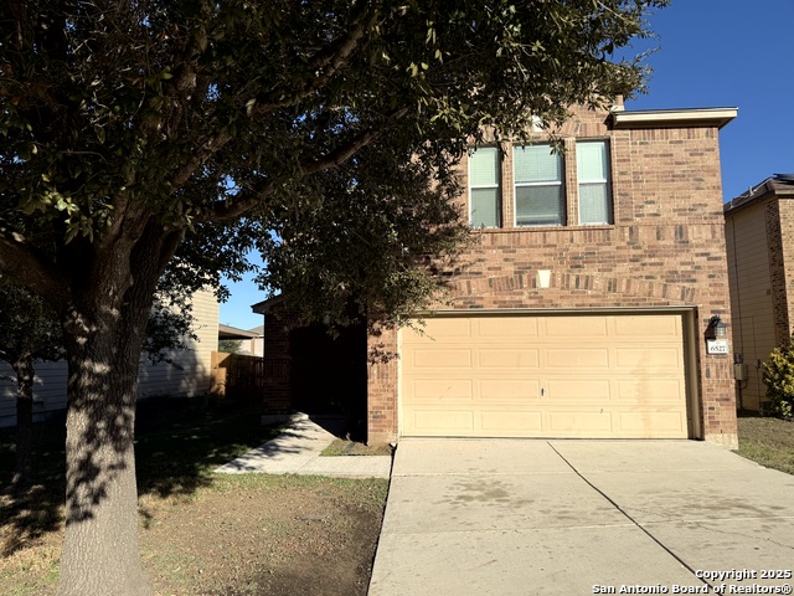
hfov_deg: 71.6
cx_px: 397
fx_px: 550
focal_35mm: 24
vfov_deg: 56.8
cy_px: 298
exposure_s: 1/6173
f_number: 1.78
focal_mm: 6.76
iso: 80
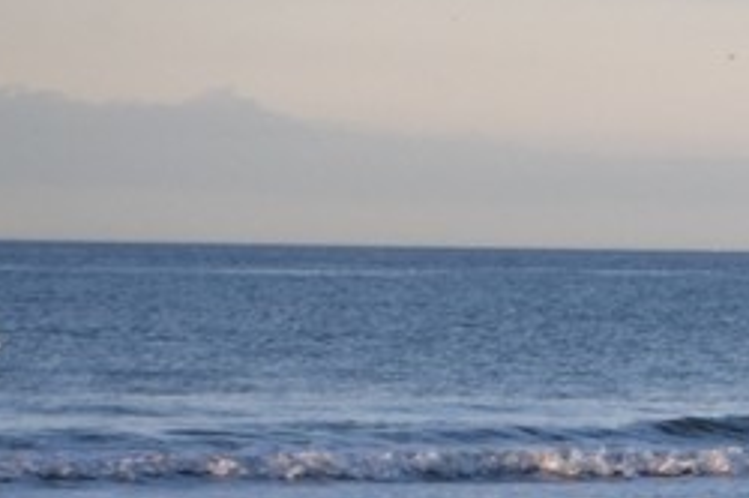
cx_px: 2364
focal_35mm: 416
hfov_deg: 4.7
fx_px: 8644
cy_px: 1281
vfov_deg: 3.2
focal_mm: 65
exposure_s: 1/200
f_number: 8
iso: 200
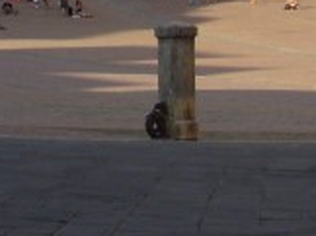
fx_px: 1714
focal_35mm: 188
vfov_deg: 7.5
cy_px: -281
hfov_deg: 10.5
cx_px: 113
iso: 100
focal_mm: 6.3
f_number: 3.3
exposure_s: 1/640
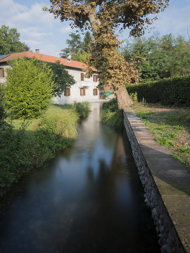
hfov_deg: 49.7
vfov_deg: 63.4
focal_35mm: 28
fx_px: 205
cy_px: 126
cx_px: 95
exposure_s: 30
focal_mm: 14
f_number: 13
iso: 200
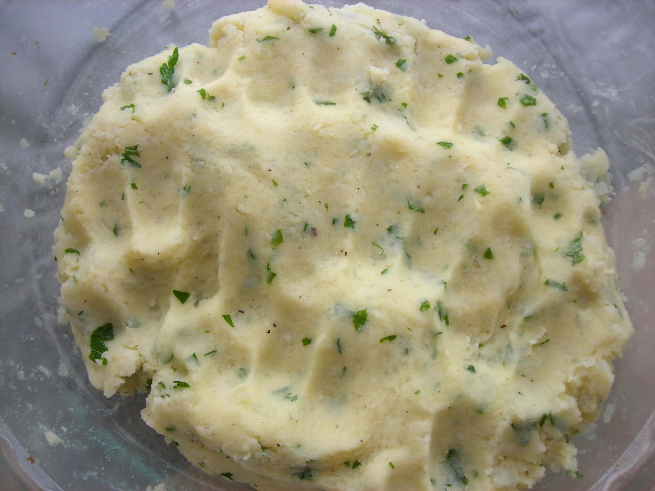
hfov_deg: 49.0
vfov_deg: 37.7
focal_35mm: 38
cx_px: 328
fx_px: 719
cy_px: 246
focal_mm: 6.3
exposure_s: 1/25
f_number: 3.2
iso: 50
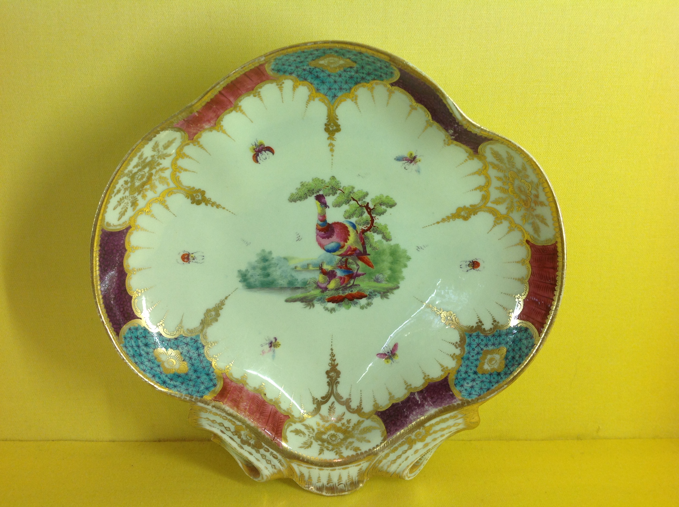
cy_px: 254
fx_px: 686
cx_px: 340
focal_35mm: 35
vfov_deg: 40.6
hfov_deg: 52.7
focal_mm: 4.28
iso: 64
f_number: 2.4
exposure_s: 1/40
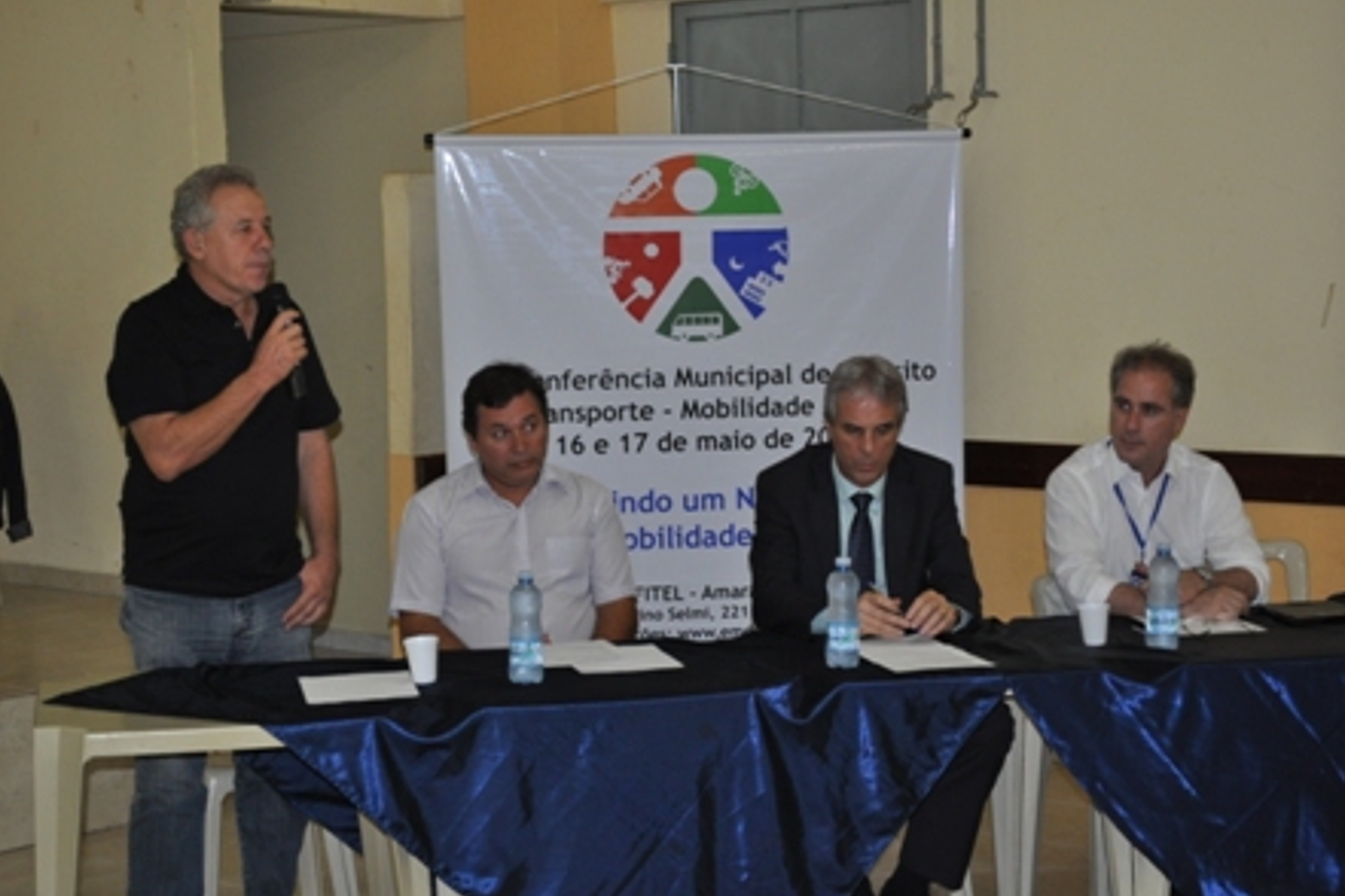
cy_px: 448
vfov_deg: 19.9
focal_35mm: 69
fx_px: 2559
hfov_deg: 29.4
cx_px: 674
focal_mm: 45
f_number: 5.3
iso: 800
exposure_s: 1/60
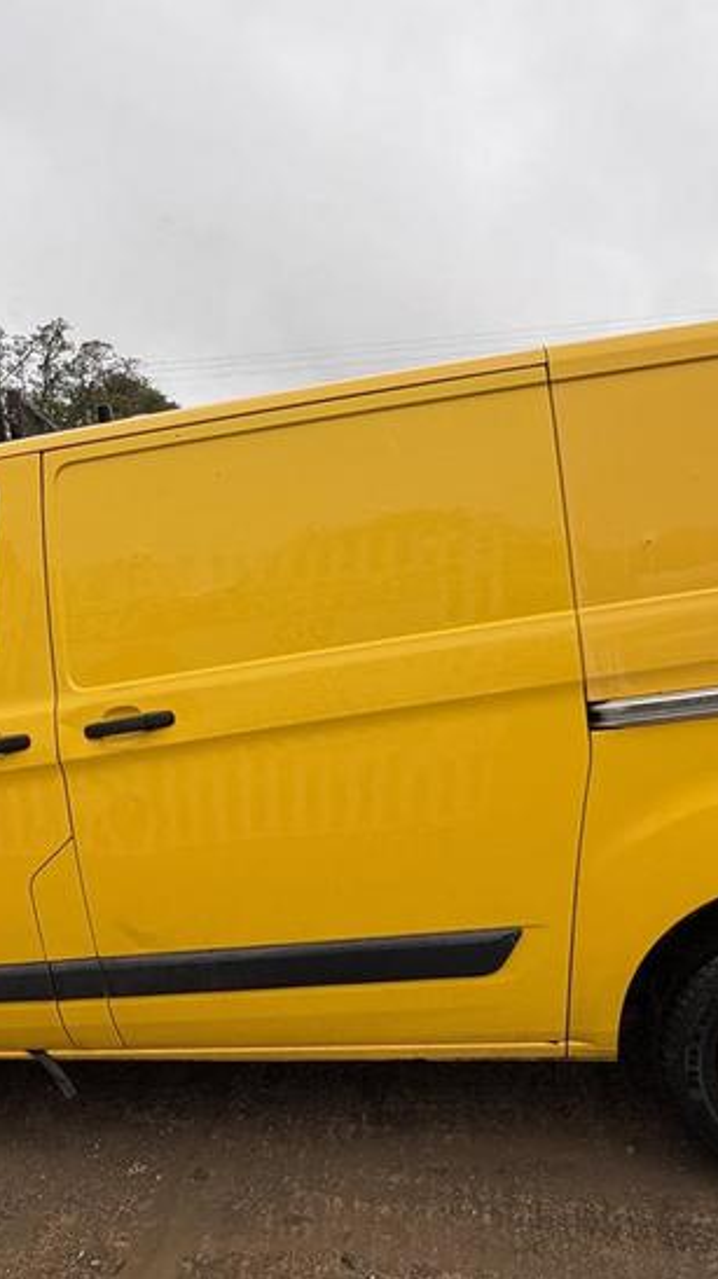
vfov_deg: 74.1
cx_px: 325
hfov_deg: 45.9
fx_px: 848
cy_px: 652
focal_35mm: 25
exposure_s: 1/182
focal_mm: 2.22
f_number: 2.2
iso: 40
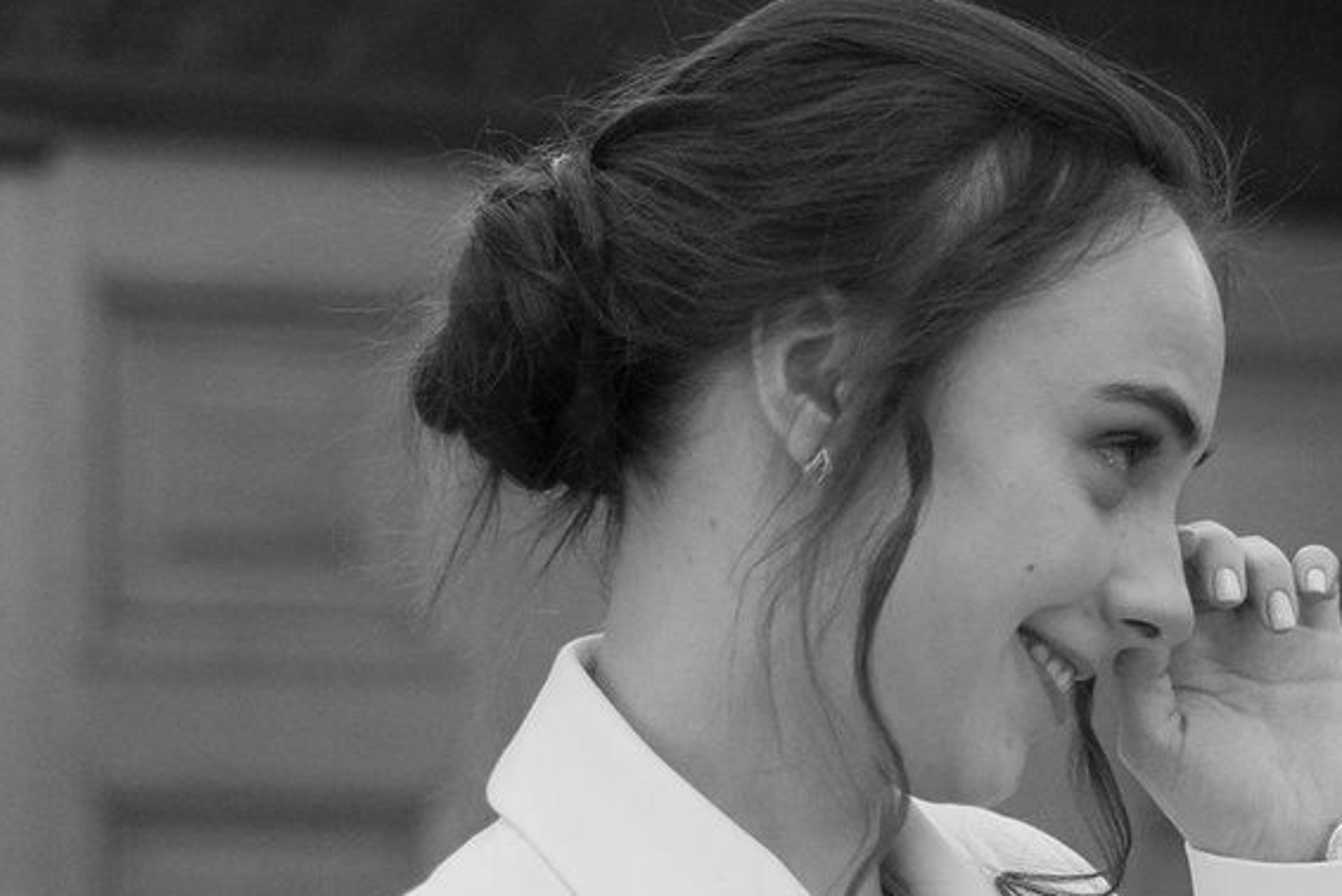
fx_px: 8429
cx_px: 1413
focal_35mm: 226
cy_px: 1222
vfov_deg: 6.0
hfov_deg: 9.0
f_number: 1.8
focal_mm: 50
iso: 800
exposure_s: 1/400
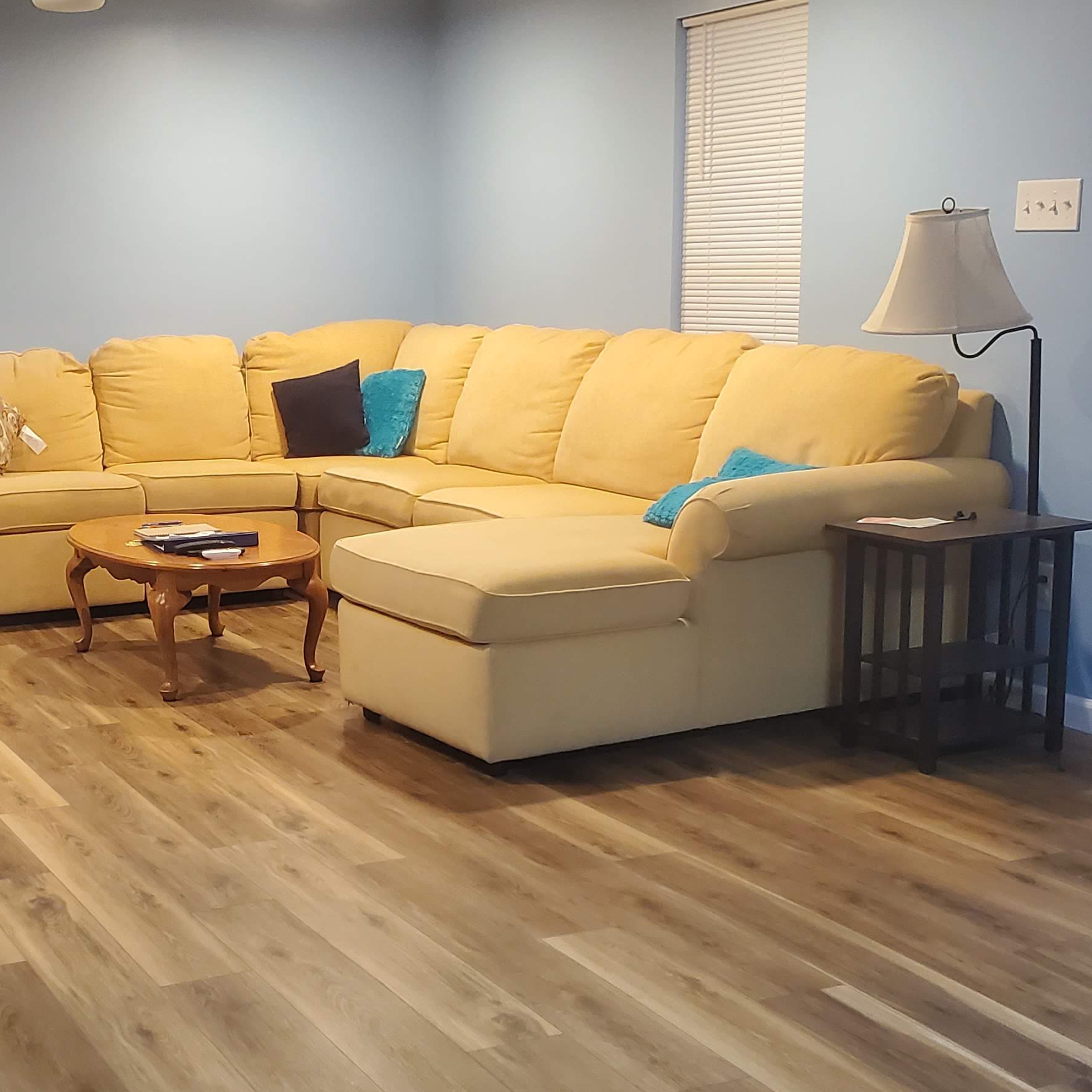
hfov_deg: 32.3
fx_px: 1856
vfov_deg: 32.4
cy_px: 770
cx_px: 300
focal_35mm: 52
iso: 500
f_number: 2.4
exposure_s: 1/40
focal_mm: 4.3
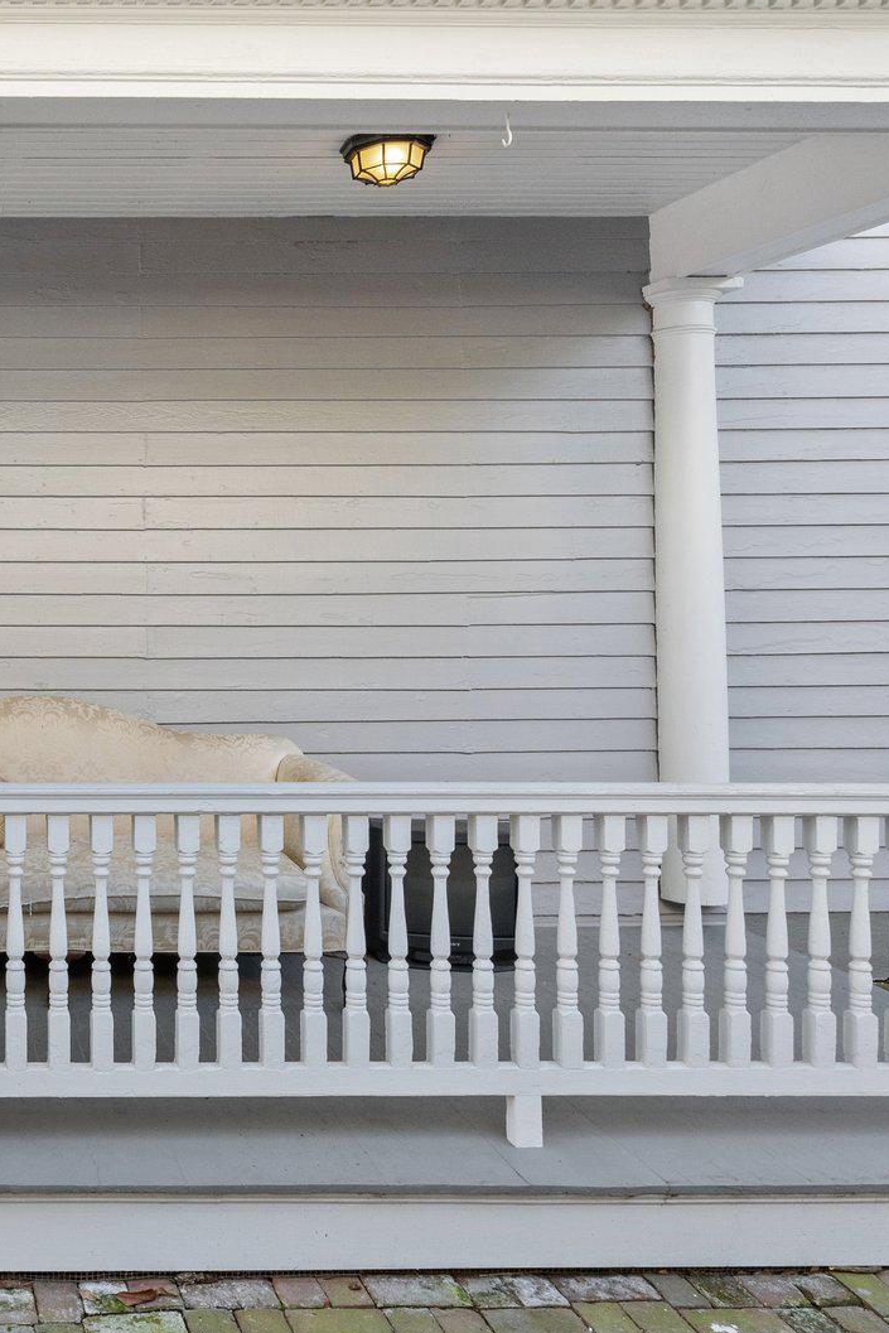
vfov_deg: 60.1
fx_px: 1148
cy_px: 586
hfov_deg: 35.2
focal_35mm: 31
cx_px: -125
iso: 640
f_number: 8
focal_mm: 16
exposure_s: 1/160
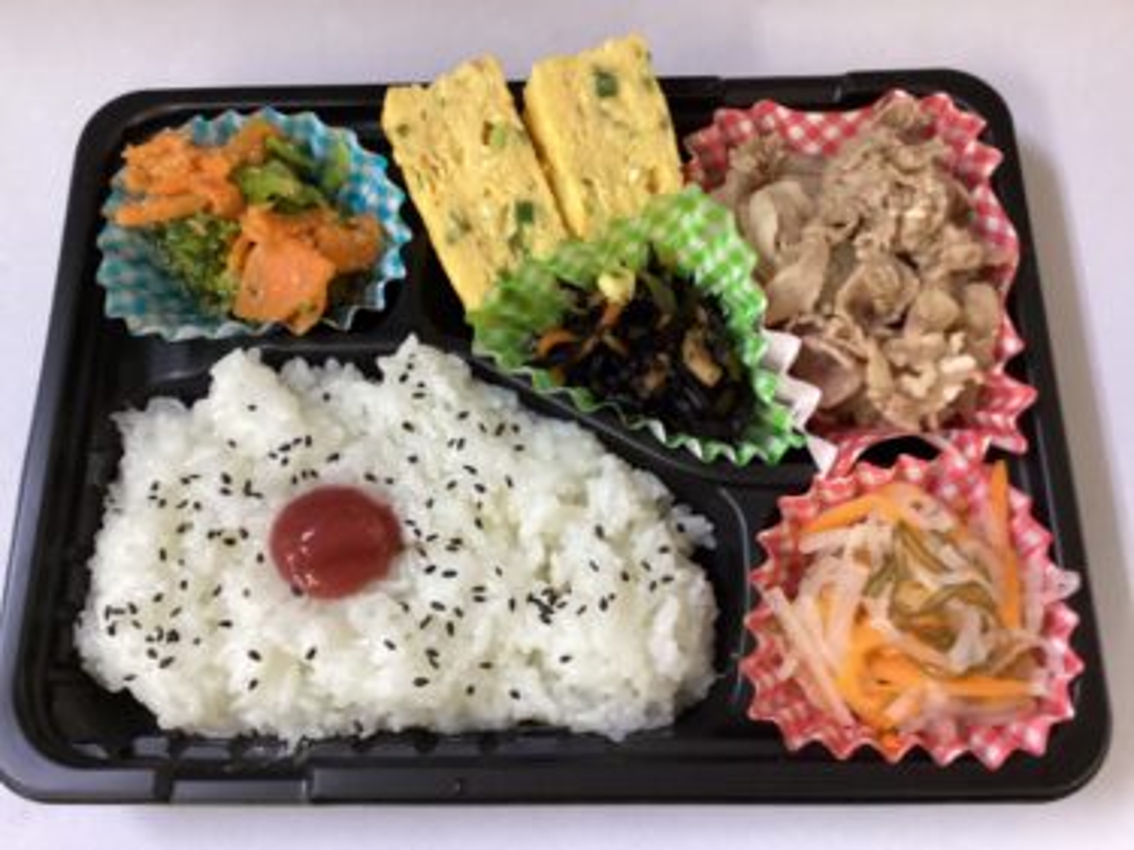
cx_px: 567
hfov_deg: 58.4
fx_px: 1015
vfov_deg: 45.4
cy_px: 425
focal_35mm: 31
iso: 200
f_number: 2.4
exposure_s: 1/60
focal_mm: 3.3
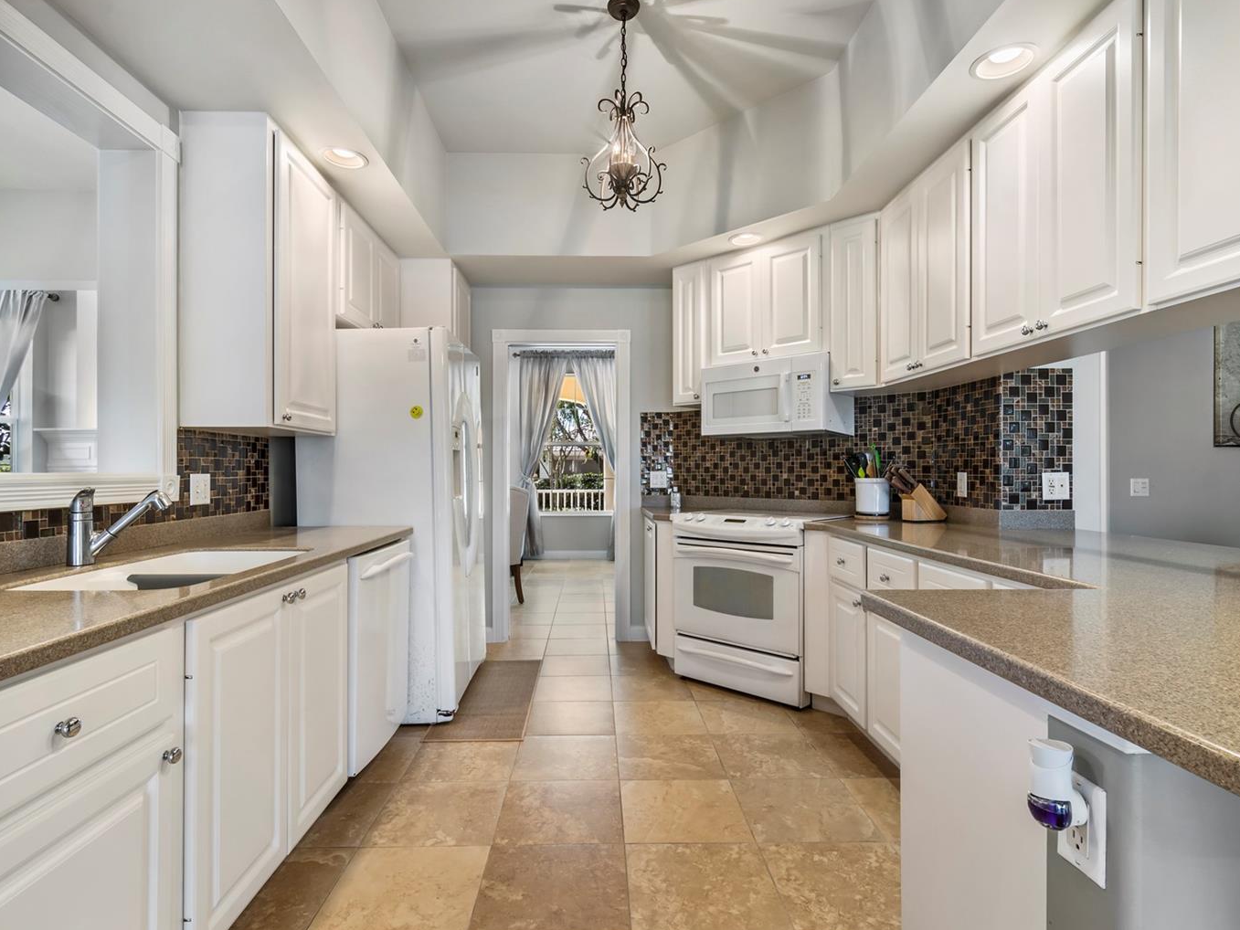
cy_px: 477
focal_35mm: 17
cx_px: 596
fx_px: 609
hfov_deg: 91.0
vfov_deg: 74.7
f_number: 9
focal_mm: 10
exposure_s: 1/30
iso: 100
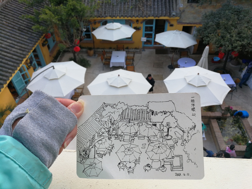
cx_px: 126
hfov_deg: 65.3
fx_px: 197
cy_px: 94
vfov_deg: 51.4
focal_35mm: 27
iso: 50
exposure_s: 1/120
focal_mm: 3.95
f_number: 2.2
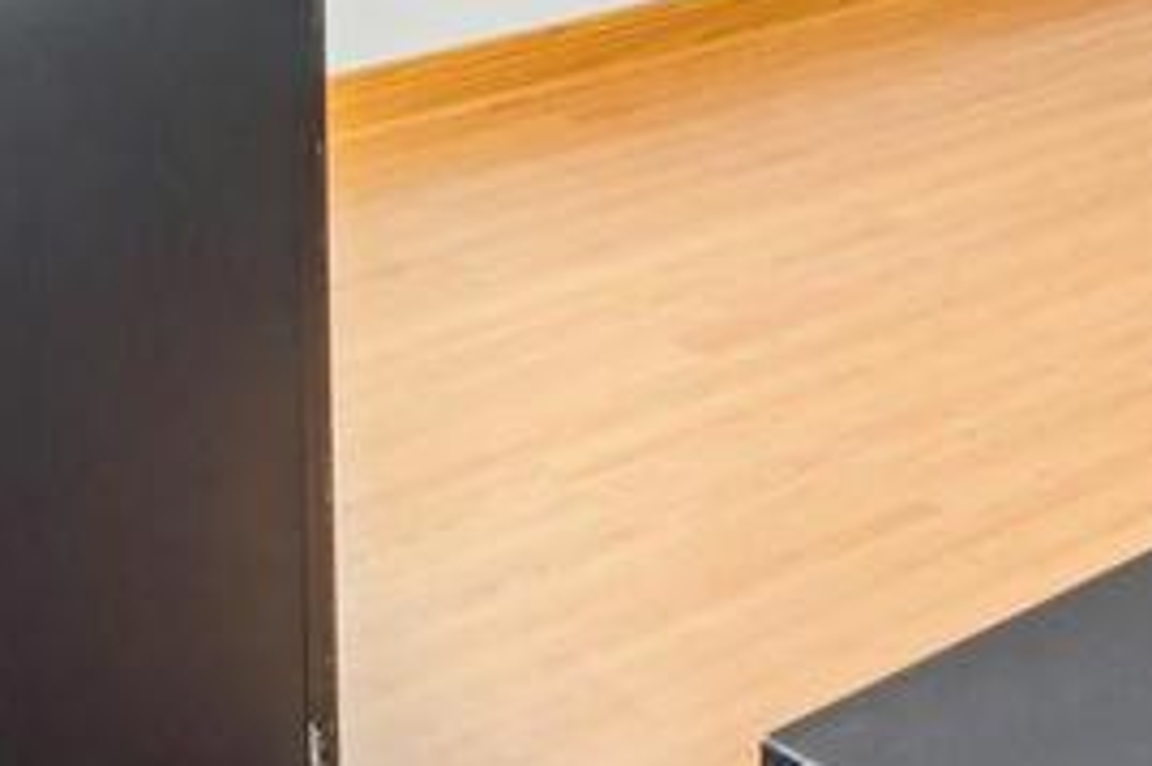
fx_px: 2398
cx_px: 2724
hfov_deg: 15.4
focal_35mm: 75
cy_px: -770
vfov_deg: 14.8
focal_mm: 14
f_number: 8
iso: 400
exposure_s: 1/2
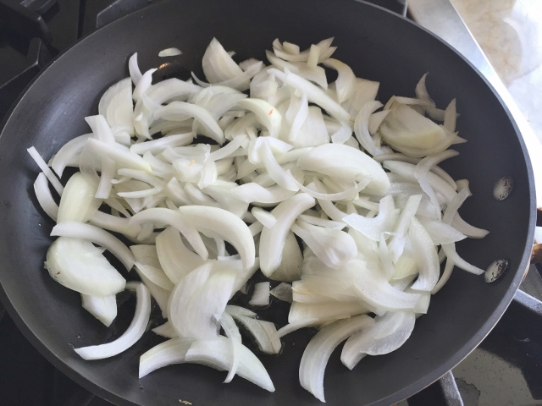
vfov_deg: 48.2
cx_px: 271
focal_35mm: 29
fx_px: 454
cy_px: 203
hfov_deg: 61.7
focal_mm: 4.15
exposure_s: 1/120
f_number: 2.2
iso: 50
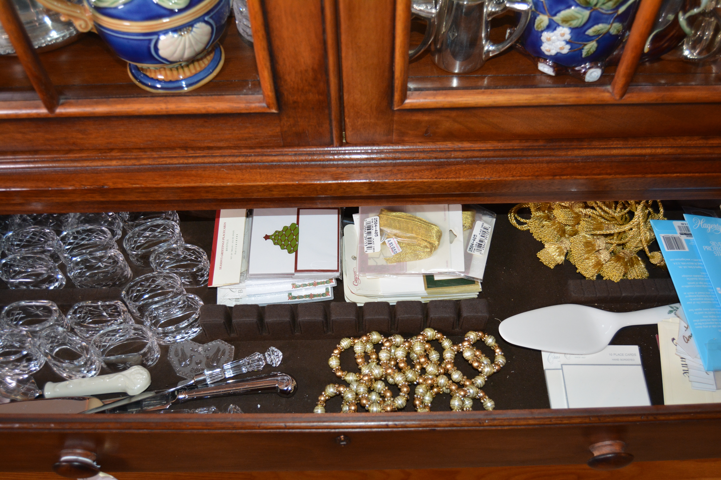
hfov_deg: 57.2
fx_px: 661
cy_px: 240
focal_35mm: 33
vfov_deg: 40.0
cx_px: 360
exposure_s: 1/60
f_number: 3.5
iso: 1100
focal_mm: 22
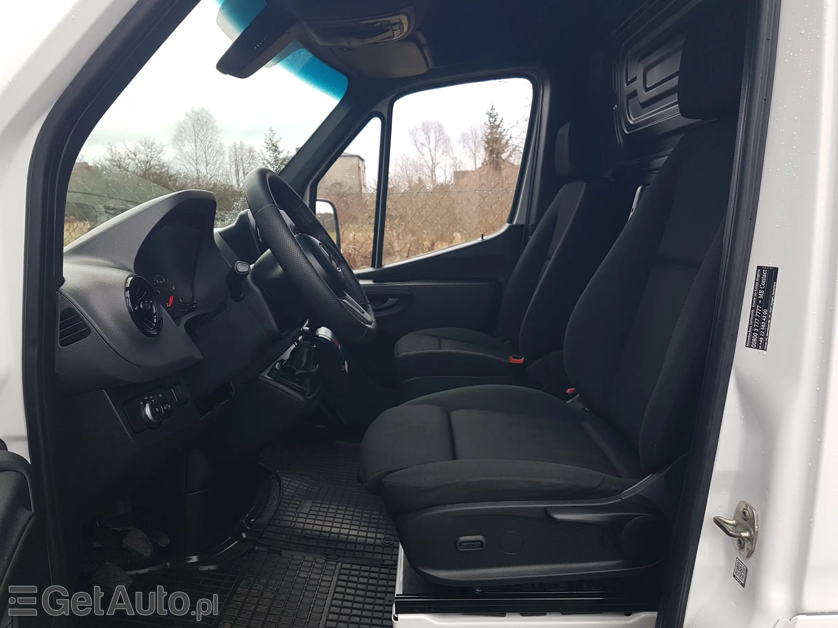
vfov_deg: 53.1
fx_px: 629
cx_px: 419
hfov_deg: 67.3
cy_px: 314
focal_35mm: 26
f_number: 1.7
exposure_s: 1/138
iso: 40
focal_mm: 4.2
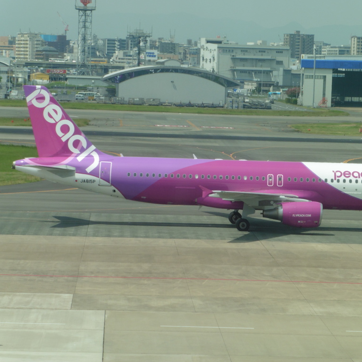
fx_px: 1917
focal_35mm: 162
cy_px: 181
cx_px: 233
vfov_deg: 10.8
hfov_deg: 10.8
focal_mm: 24.4
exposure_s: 1/320
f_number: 6.3
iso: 100
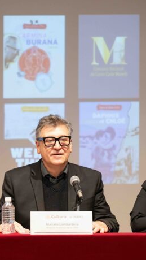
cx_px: 39
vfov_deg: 10.5
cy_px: 130
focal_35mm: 206
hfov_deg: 5.9
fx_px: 1417
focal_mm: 130
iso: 3200
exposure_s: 1/250
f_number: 2.8
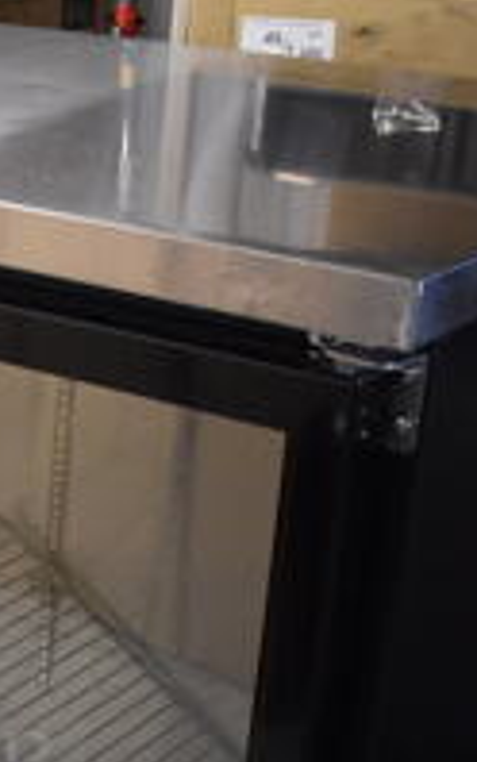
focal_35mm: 85
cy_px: 597
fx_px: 1765
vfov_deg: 24.0
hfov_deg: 13.9
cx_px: -342
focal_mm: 18
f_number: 3.5
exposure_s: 1/125
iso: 2800
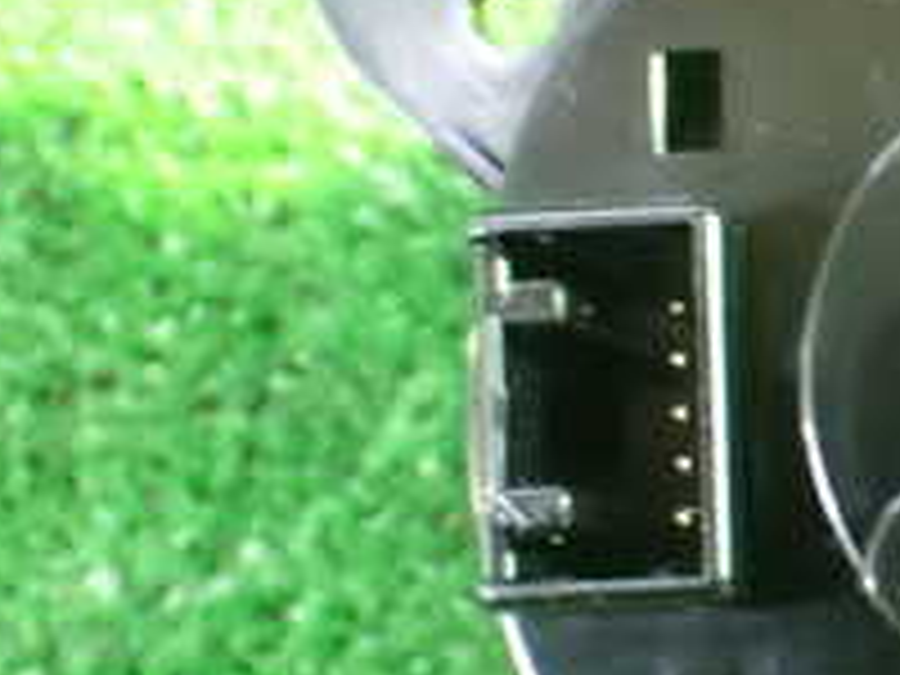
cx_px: 1134
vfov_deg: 12.0
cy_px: 446
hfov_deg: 15.3
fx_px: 3198
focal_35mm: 123
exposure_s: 1/8
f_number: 2.8
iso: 1600
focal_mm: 7.31
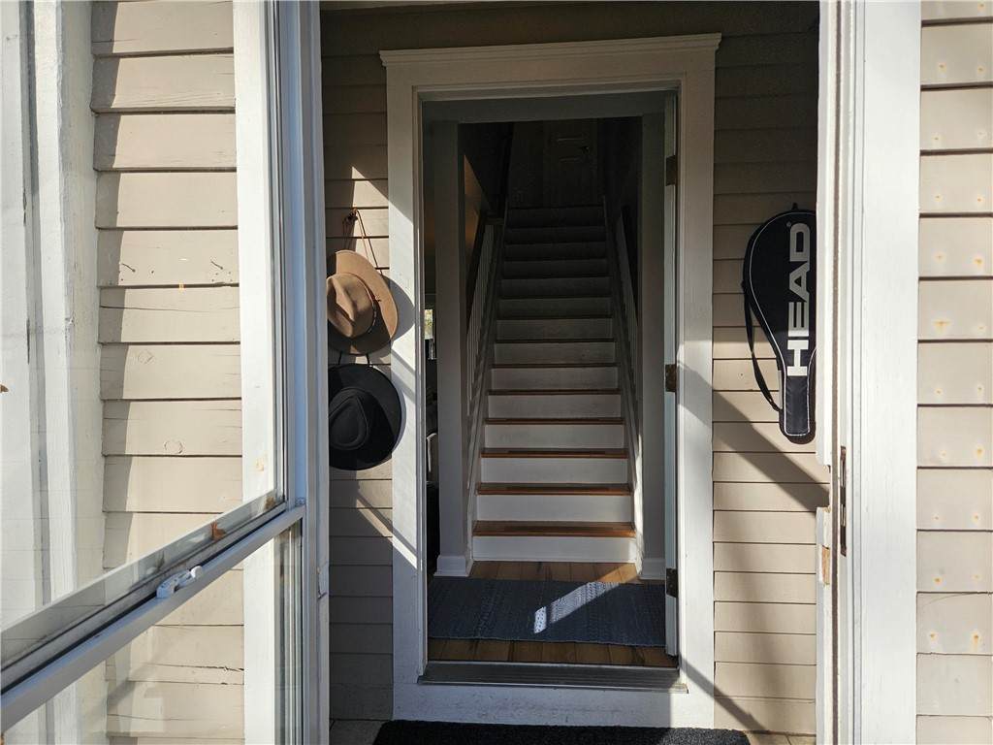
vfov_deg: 58.9
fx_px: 660
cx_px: 496
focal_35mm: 23
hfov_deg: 73.9
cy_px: 372
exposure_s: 1/1597
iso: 32
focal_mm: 5.4
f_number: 1.8
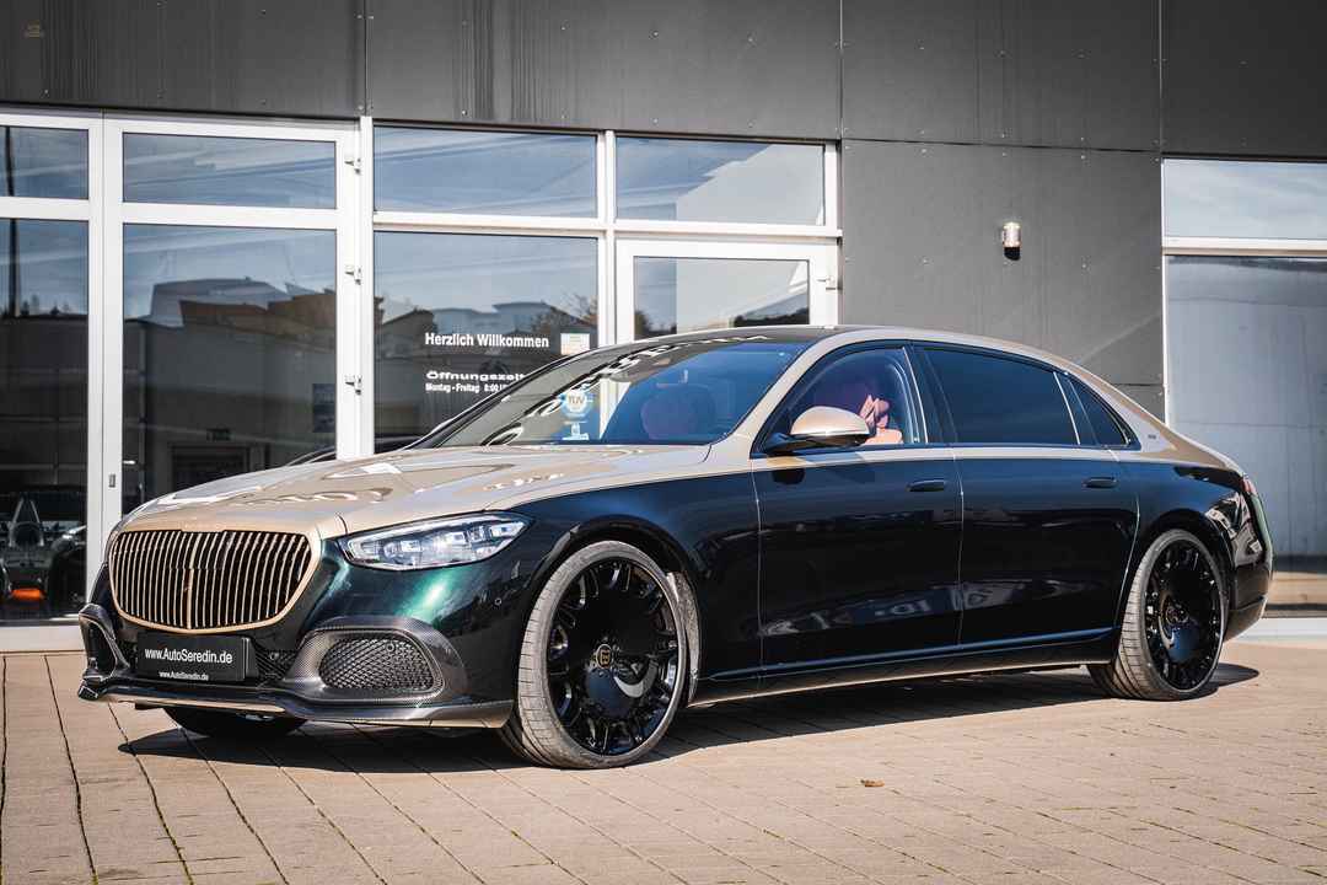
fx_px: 2175
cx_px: 664
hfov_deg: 33.9
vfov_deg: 23.0
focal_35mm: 59
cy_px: 442
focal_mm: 59
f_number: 6.3
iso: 500
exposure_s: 1/320
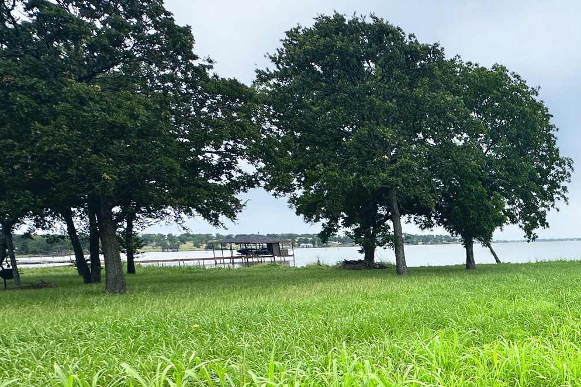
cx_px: 575
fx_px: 484
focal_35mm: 30
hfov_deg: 50.6
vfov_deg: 41.5
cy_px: 318
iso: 40
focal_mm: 2.22
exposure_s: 1/1261
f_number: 2.2
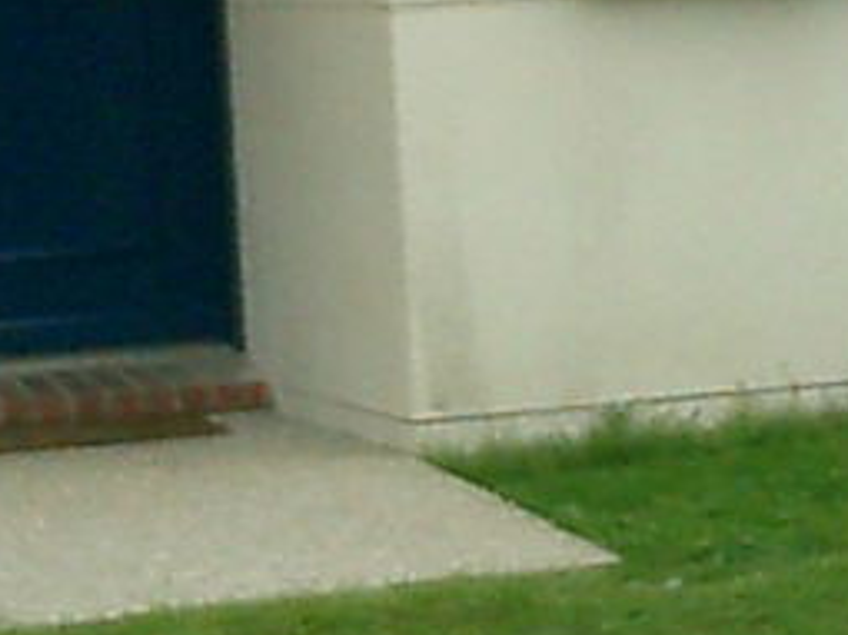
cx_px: 629
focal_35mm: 226
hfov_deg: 8.8
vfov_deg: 6.5
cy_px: -253
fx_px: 5534
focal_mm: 7.5
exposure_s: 1/1000
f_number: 3.2
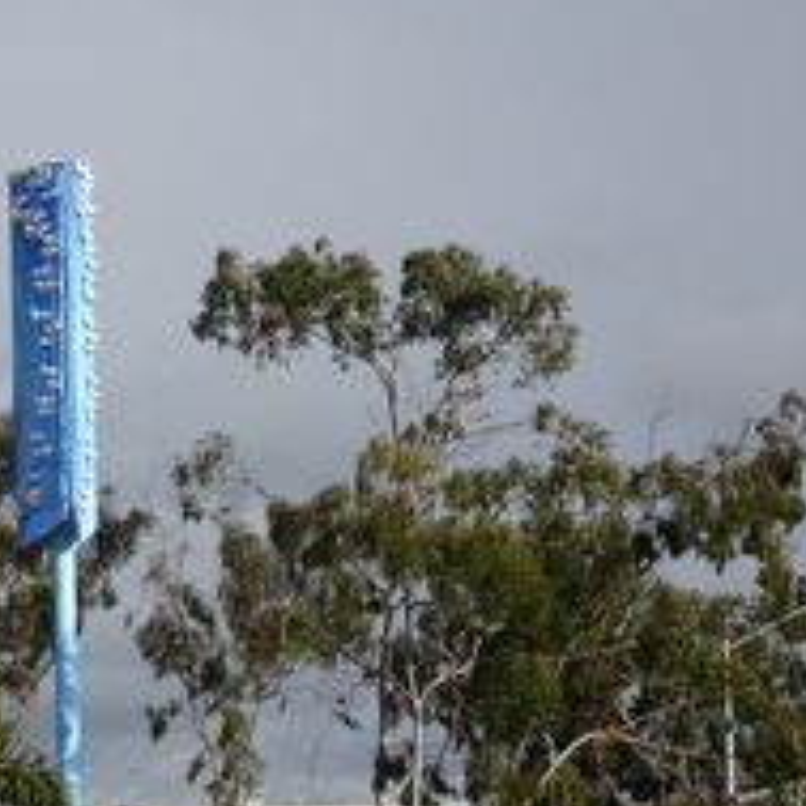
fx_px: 2766
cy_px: 516
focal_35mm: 105
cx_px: 94
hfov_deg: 16.4
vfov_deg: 16.6
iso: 80
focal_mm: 9.52
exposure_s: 1/640
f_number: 4.5
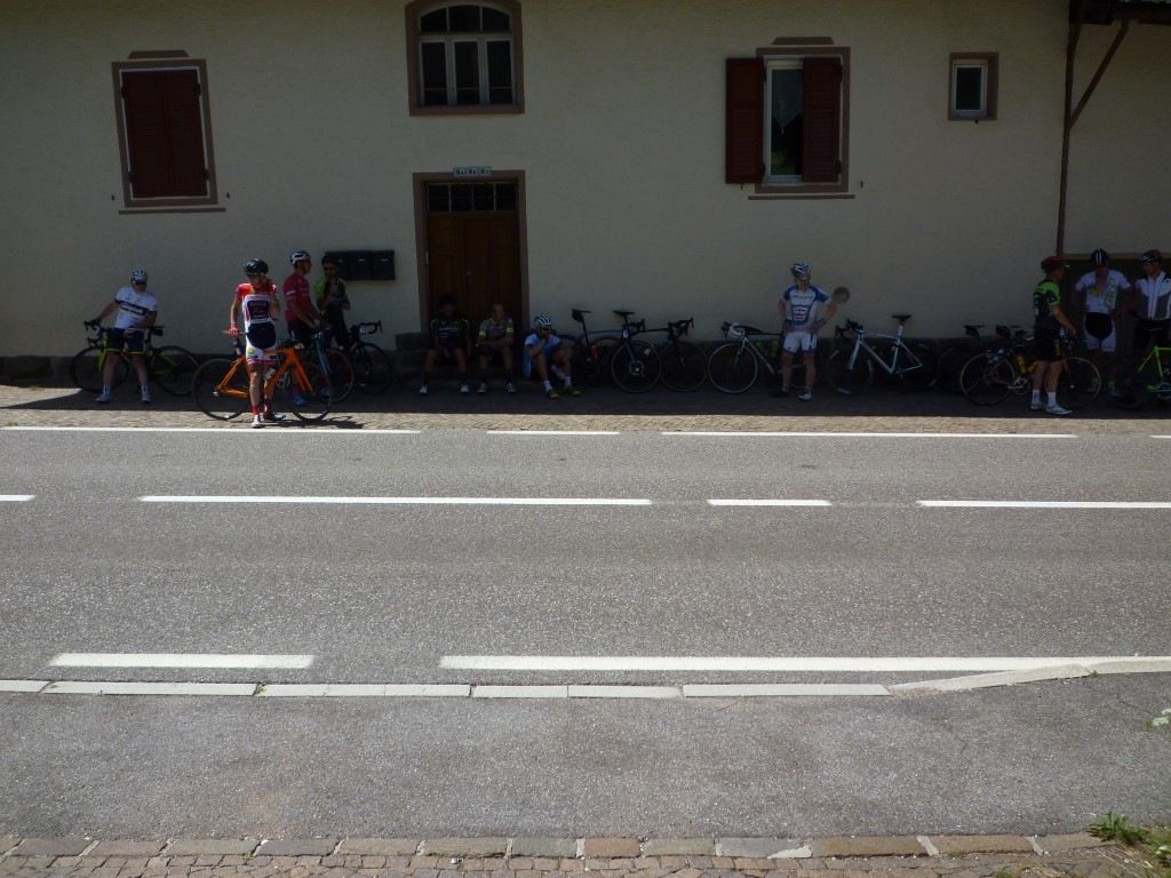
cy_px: 439
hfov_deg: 60.0
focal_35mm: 30
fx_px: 1015
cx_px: 586
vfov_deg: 46.8
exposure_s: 1/800
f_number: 4
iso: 80
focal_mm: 5.3
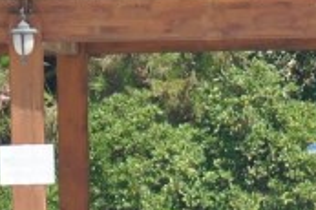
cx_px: 244
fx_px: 8290
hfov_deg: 2.2
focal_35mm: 945
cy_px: 416
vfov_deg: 1.4
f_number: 5.6
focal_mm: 95
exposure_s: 1/500
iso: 180
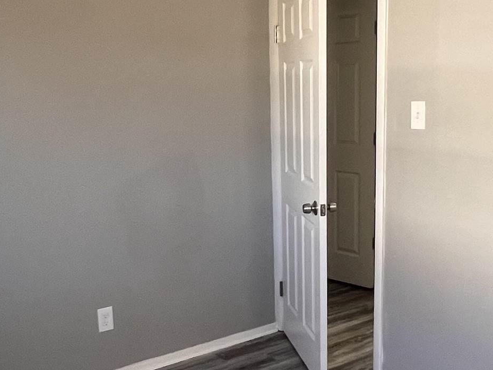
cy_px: 203
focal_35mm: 43
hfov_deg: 43.8
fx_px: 612
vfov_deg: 33.6
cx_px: 261
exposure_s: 1/99
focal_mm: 1.57
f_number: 1.8
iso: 200
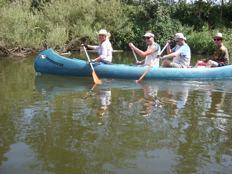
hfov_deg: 49.0
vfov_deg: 37.7
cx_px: 116
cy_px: 87
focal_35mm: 38
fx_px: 255
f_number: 2.8
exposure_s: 1/419
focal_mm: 6.3
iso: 50
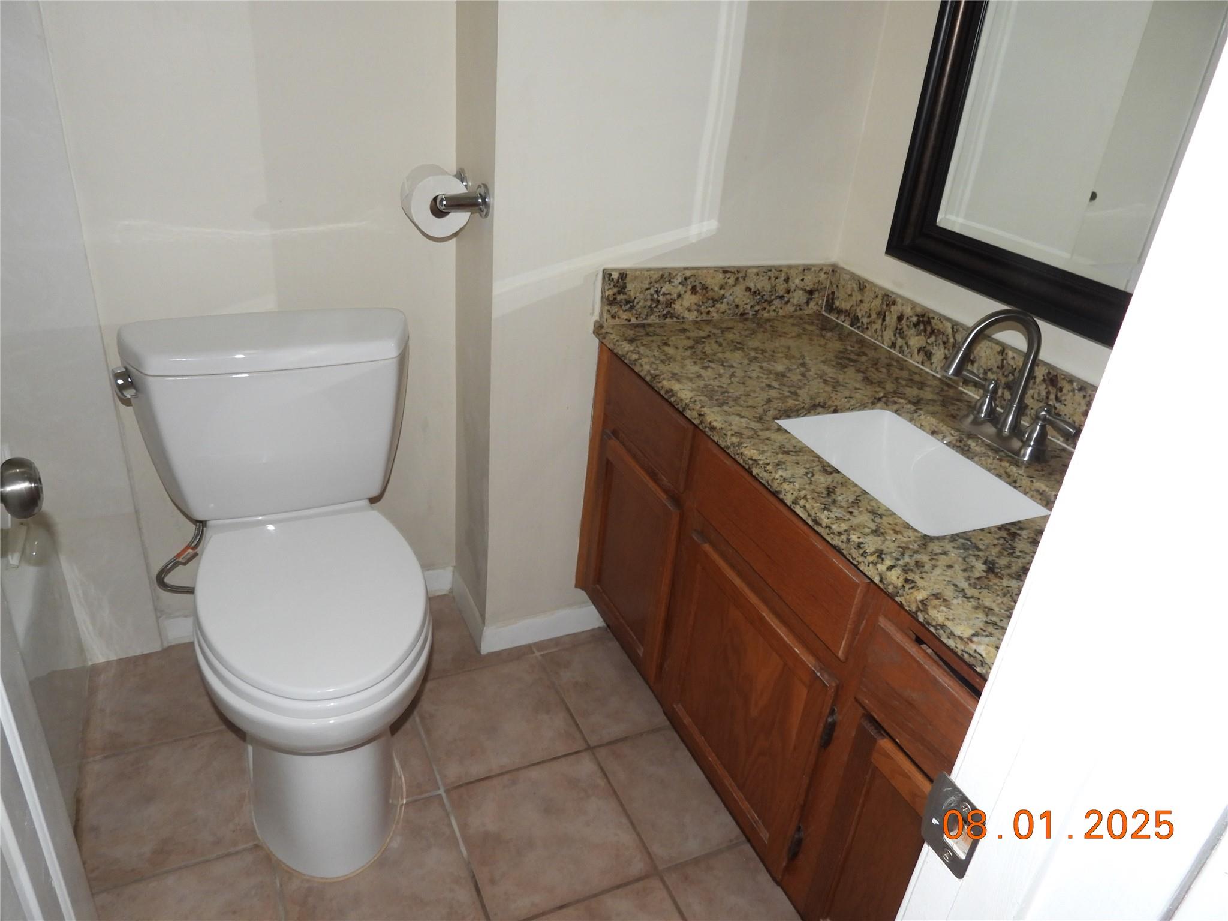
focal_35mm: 24
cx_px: 614
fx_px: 851
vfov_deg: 56.8
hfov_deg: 71.6
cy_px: 460
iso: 200
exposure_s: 1/30
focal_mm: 4.3
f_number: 2.8
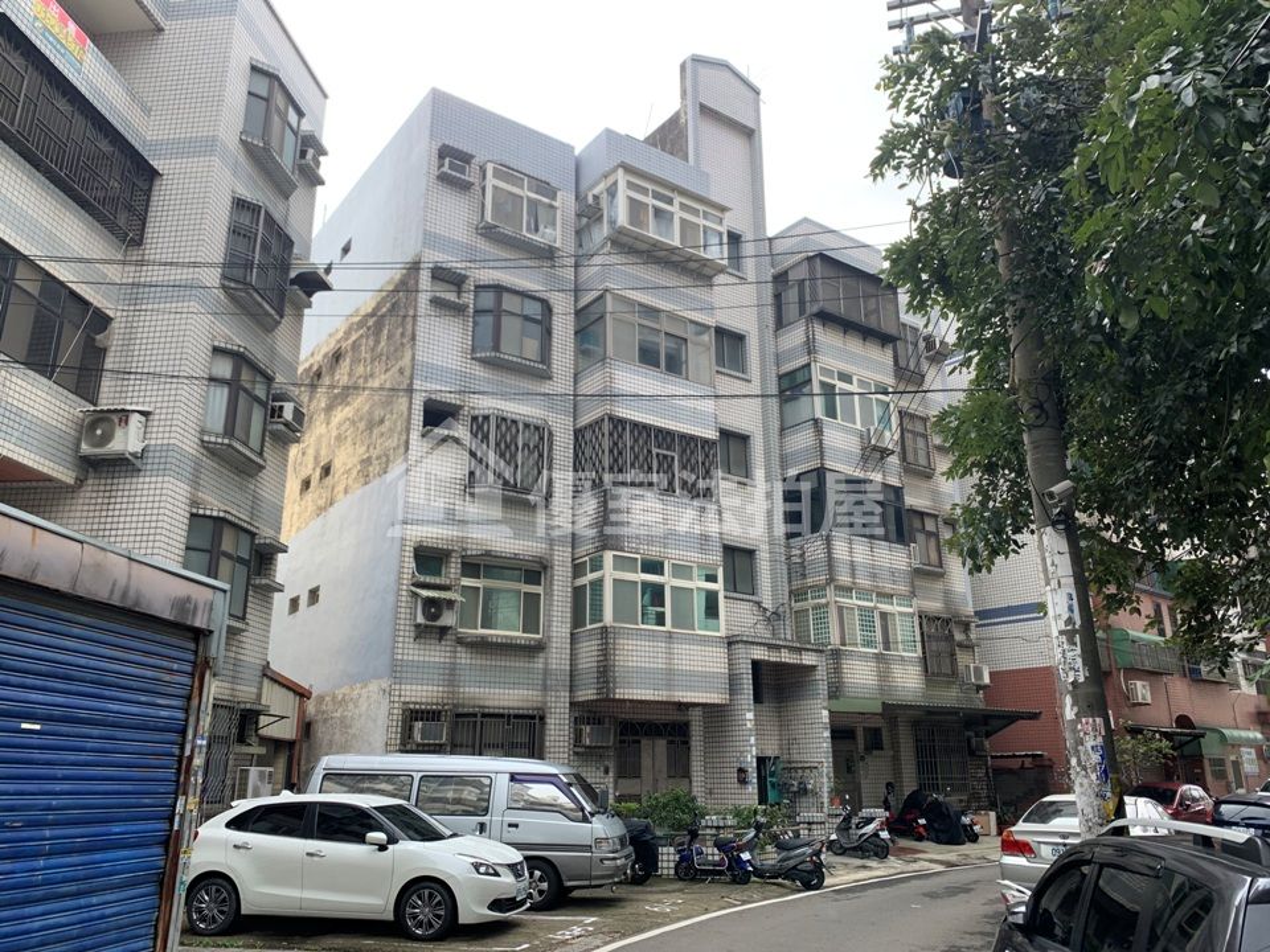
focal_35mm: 26
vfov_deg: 53.1
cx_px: 635
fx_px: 954
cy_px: 476
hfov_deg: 67.3
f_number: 1.8
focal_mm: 4.25
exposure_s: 1/789
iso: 25
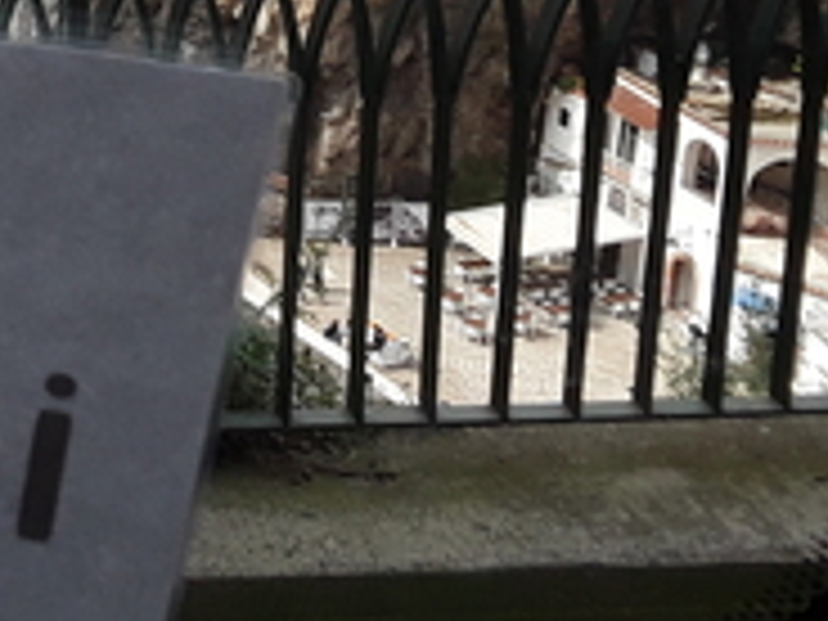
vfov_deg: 16.1
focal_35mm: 88
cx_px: -135
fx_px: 2105
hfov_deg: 20.9
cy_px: -135
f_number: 1.9
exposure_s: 1/861
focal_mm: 2.91
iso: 40
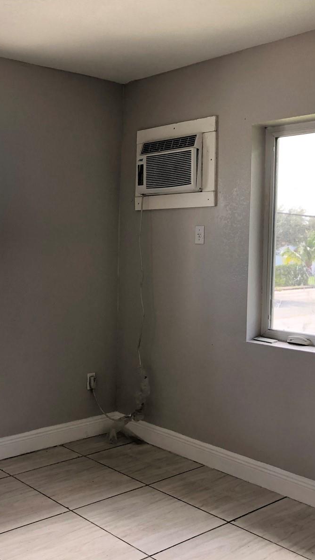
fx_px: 608
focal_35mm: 41
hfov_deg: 28.2
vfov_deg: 49.4
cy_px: 280
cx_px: 49
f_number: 1.8
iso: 40
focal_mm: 3.99
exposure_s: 1/120
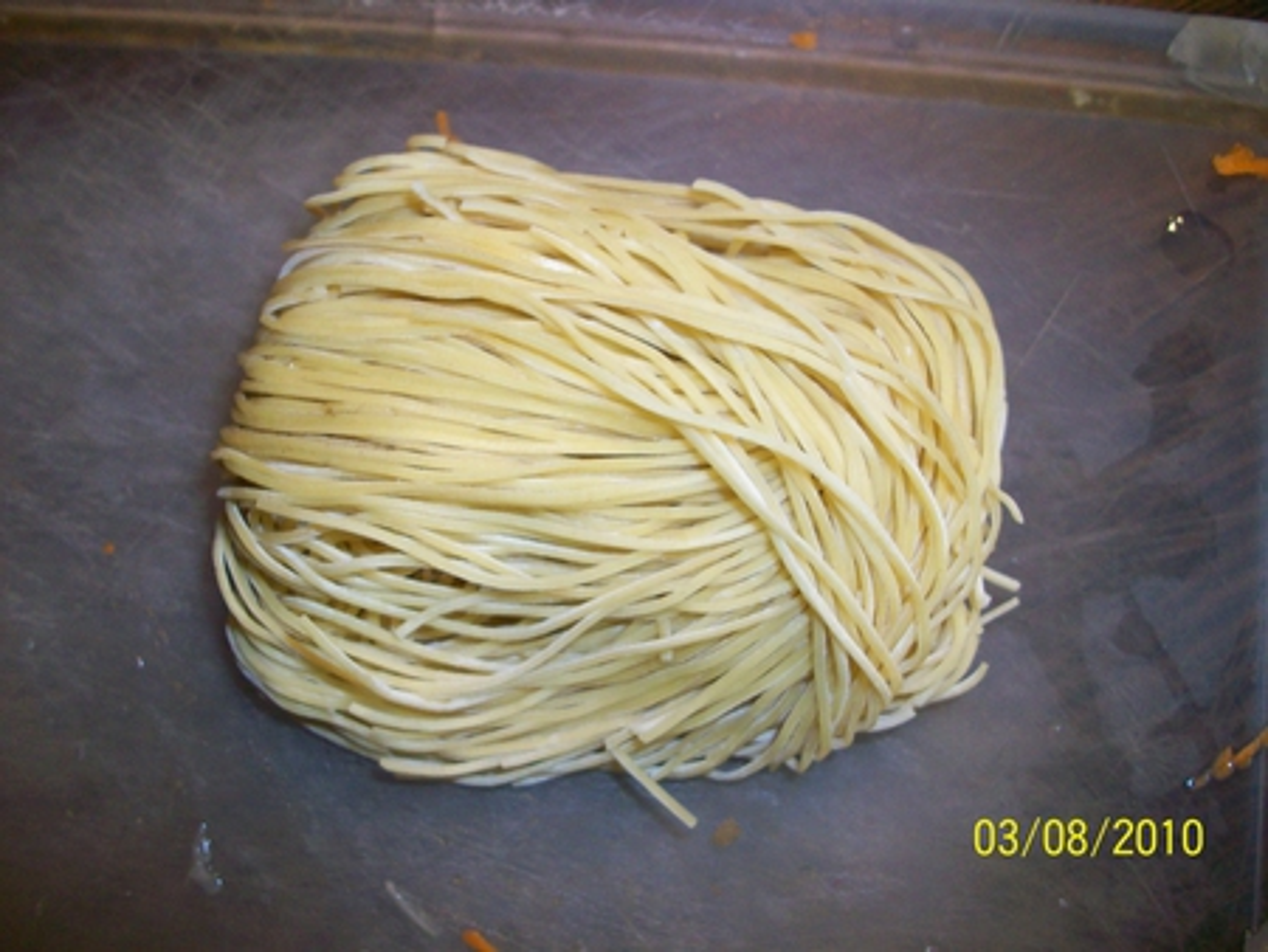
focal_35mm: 34
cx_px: 634
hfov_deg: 53.9
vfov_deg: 41.8
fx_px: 1246
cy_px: 476
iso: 160
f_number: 2.8
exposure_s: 1/60
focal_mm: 5.7
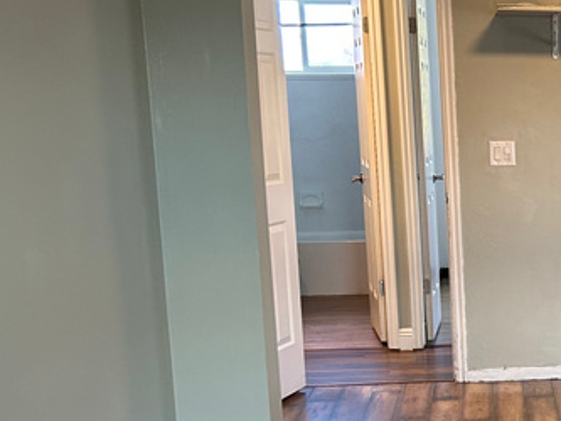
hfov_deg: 21.8
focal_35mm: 80
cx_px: 745
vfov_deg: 18.3
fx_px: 1297
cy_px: 337
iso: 100
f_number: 1.5
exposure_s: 1/60
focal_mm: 5.7
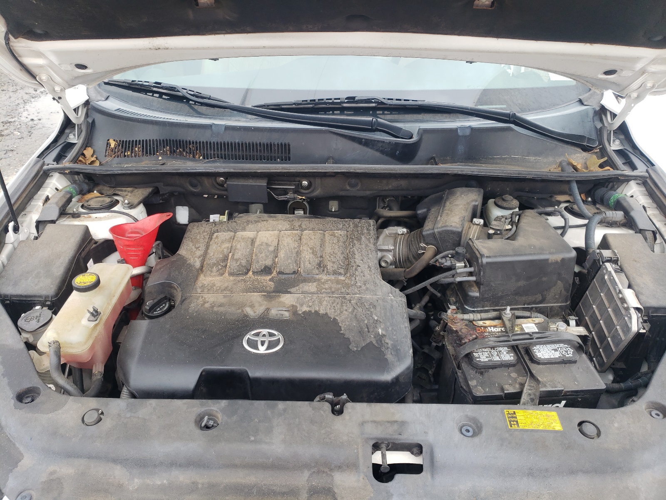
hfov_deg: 67.3
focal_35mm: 26
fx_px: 500
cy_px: 250
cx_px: 333
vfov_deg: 53.1
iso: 50
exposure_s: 1/179
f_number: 1.5
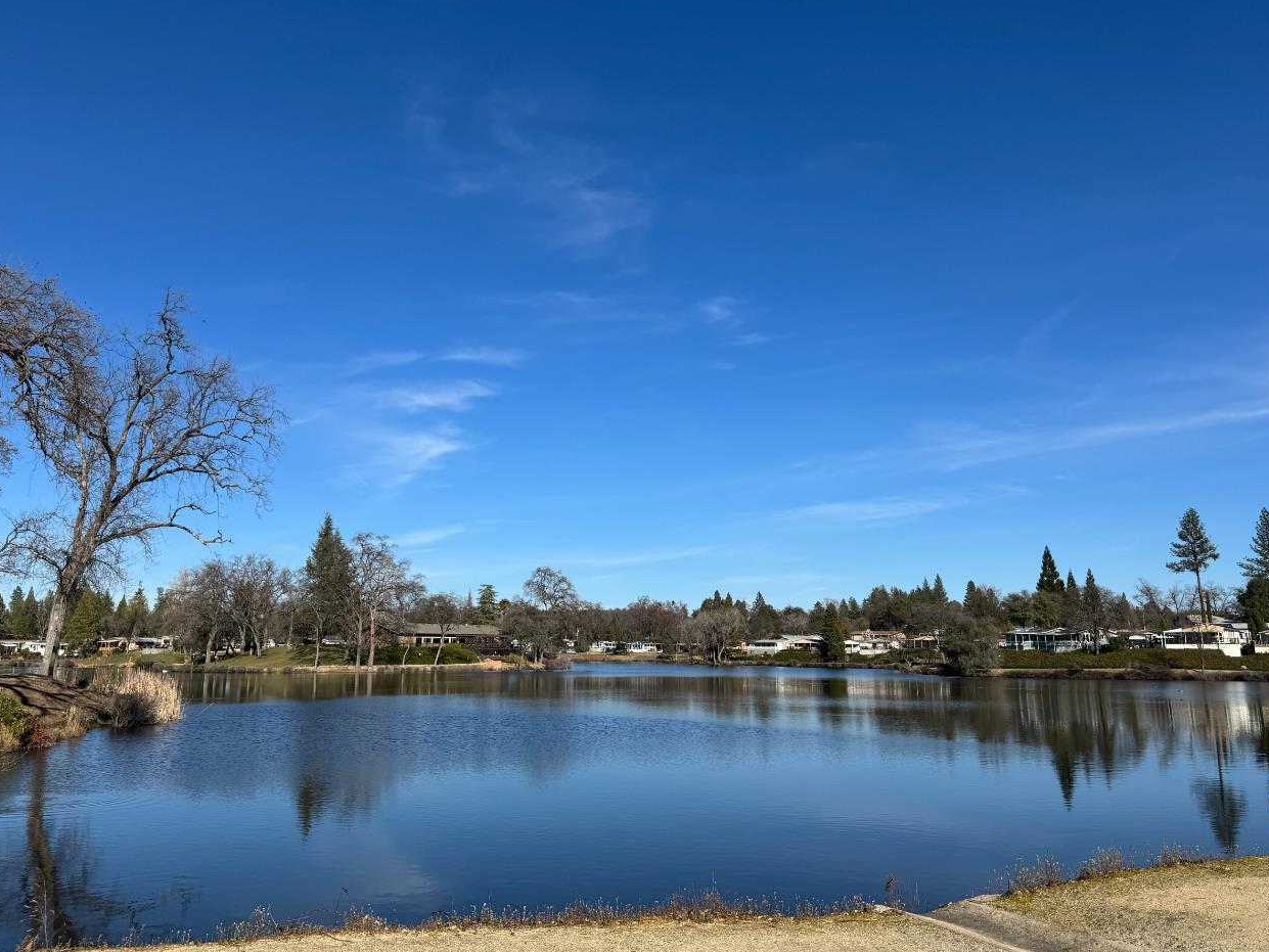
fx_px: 1063
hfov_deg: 61.7
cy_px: 405
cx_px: 625
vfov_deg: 48.1
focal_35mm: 29
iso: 80
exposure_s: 1/7092
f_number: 1.78
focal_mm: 6.76
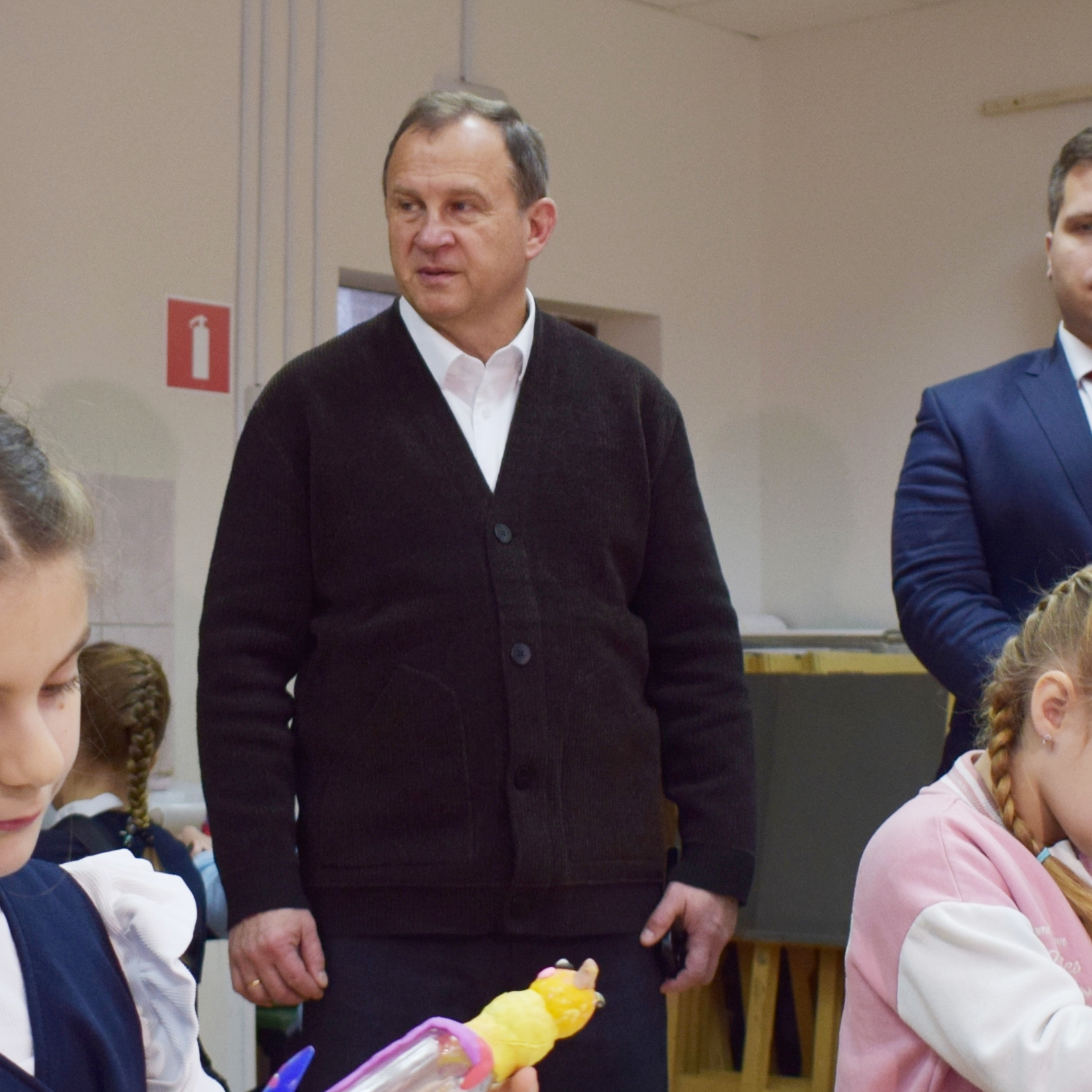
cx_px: 535
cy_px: 575
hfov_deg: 24.0
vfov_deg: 24.0
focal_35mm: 72
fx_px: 2570
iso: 400
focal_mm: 22
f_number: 4.5
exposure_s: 1/80
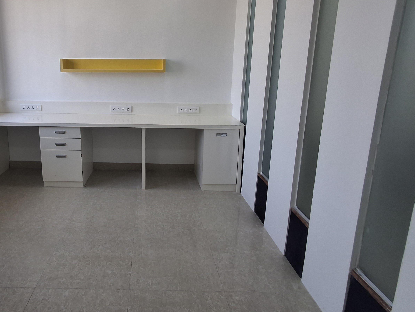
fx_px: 264
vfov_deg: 60.0
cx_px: 147
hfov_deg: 74.6
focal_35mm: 22
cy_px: 112
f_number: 2.2
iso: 40
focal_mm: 1.64
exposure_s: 1/120
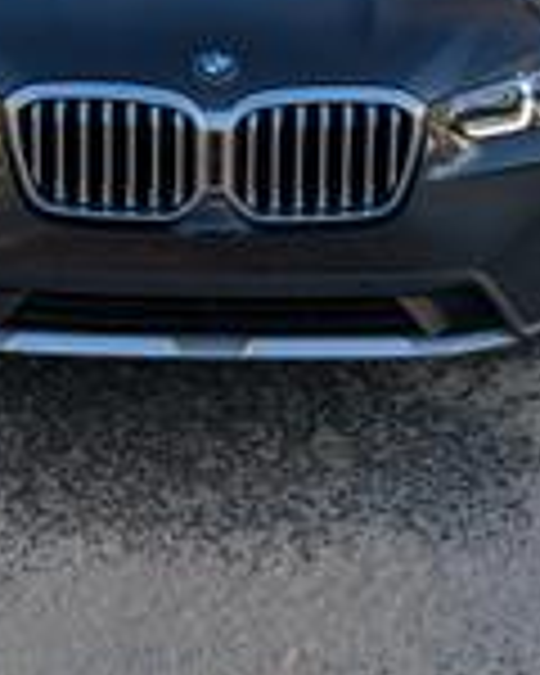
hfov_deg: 25.7
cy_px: -14
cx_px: 209
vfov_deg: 29.6
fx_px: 1179
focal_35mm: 59
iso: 38
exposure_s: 1/643
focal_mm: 6.81
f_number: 1.85
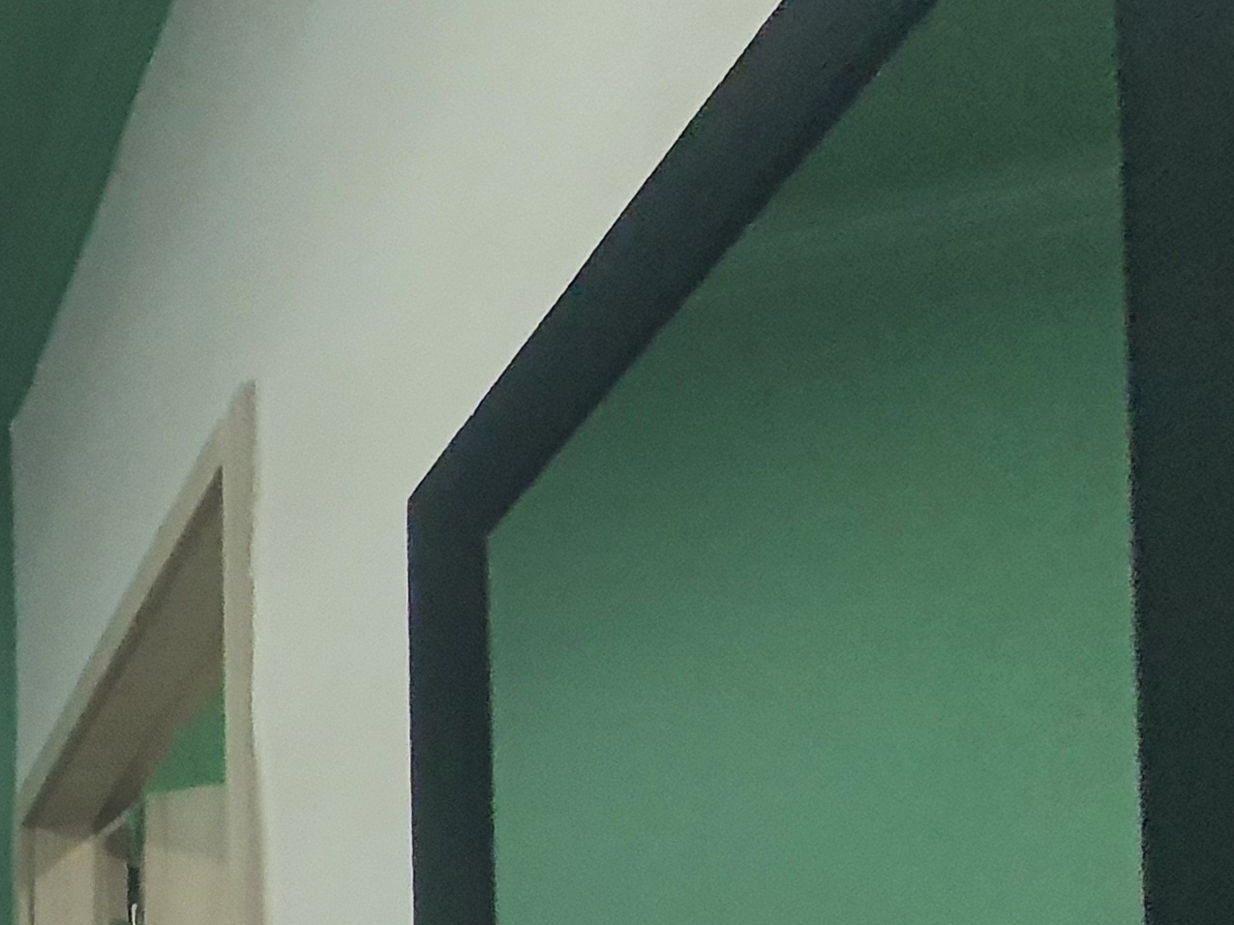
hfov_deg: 23.9
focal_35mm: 47
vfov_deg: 21.1
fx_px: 1675
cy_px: 1657
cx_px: -877
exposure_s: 1/40
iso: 320
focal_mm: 1.8
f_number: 2.2
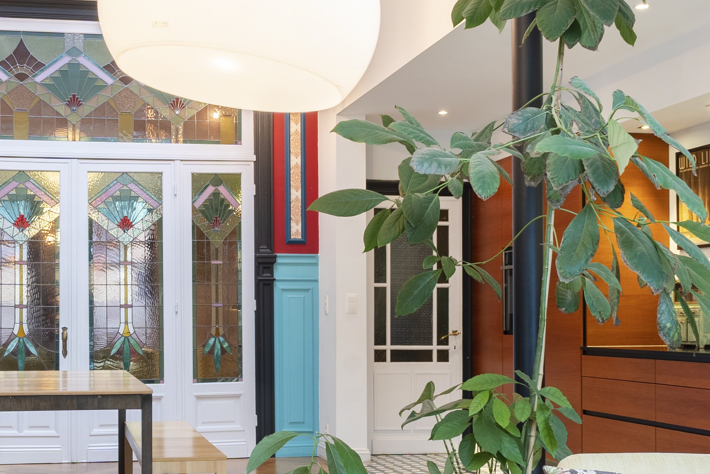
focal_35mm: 50
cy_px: 302
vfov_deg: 26.9
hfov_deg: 39.4
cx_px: 287
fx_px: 986
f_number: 10
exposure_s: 1/8
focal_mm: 18
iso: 200
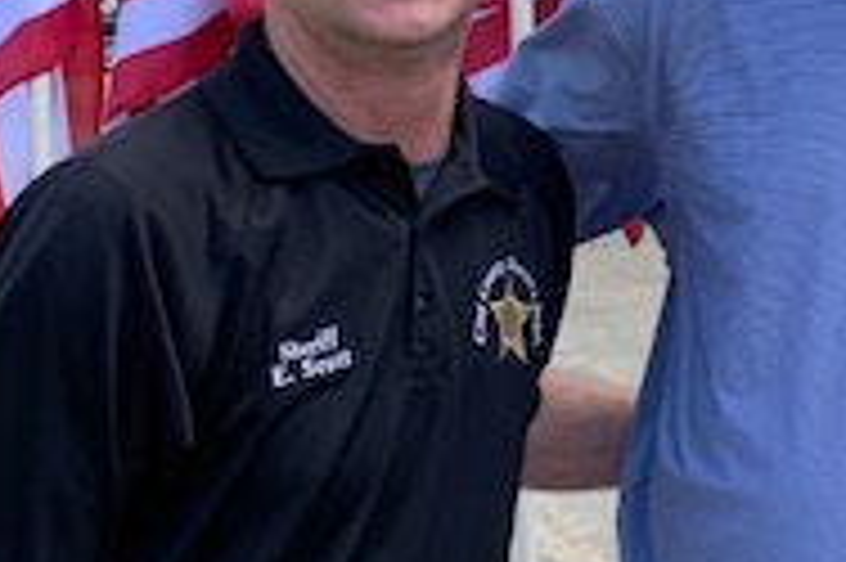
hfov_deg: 21.5
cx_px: 814
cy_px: 153
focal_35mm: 92
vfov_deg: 14.8
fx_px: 2160
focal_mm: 4.25
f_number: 1.8
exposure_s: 1/543
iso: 25
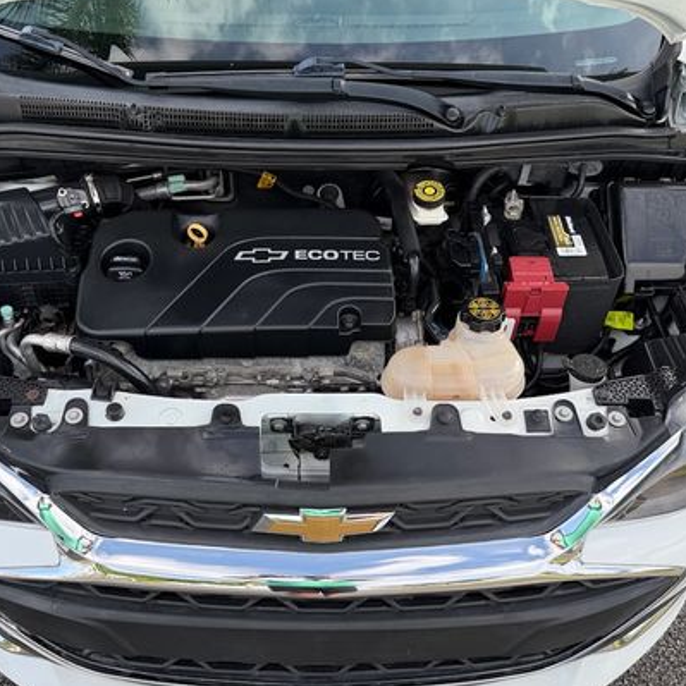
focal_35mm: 34
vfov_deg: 48.4
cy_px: 366
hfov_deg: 48.4
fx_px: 762
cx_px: 311
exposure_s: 1/840
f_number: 1.78
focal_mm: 6.76
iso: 80
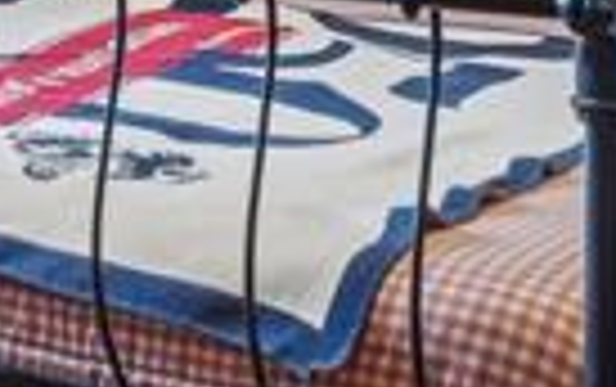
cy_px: -261
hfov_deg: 16.2
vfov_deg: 10.3
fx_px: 2051
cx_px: -193
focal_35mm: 122
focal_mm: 16
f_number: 8
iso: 400
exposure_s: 1/2.5
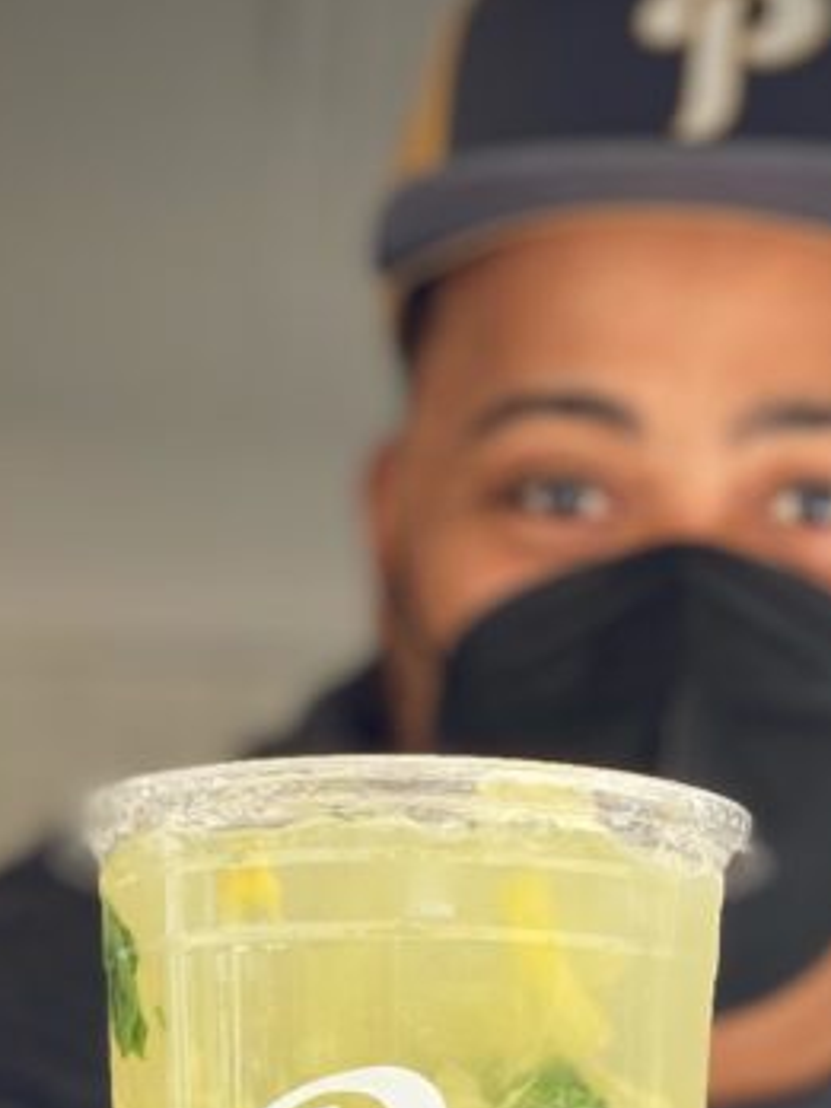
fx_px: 4897
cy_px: 1159
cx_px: 471
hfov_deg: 9.7
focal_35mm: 153
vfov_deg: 12.7
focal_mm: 6
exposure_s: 1/156
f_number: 2
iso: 20
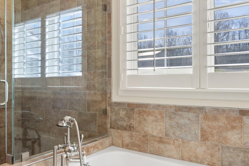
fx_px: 221
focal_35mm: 32
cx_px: 88
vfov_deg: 41.1
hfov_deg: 57.7
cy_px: 84
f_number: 8
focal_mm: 16
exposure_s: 1/60
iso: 500
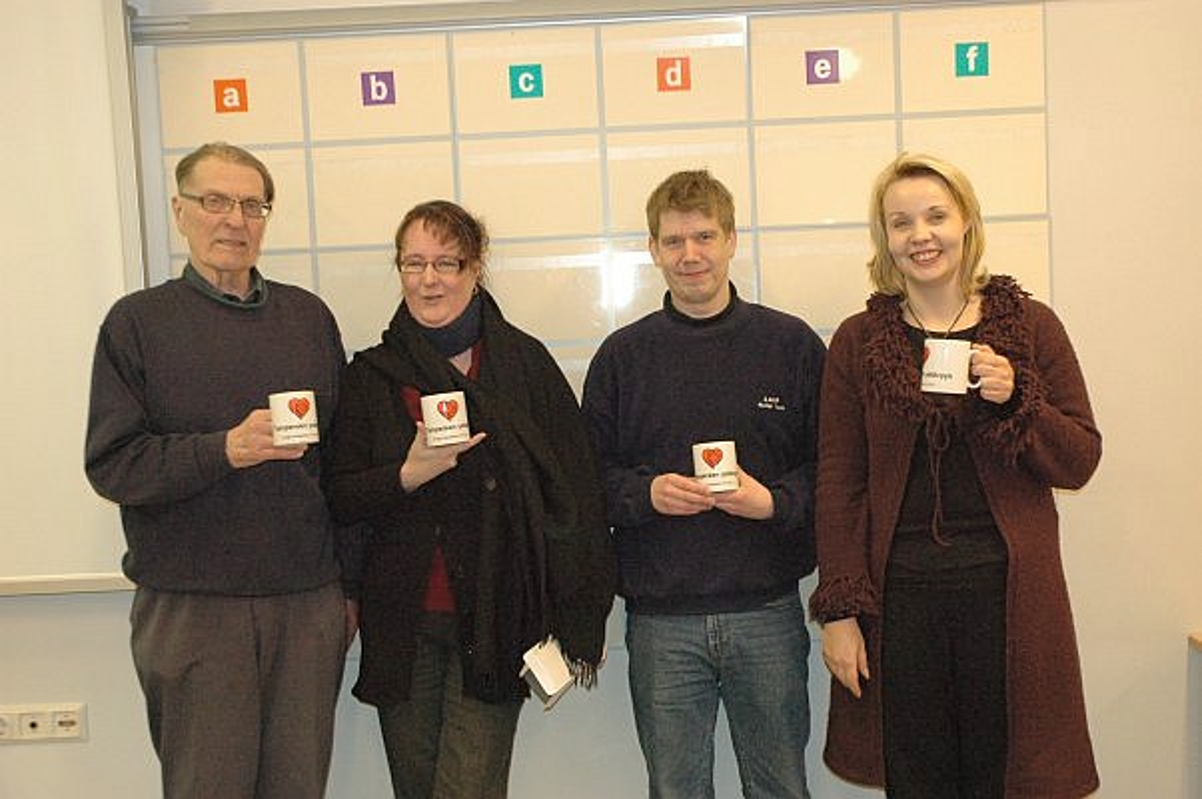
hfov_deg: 45.0
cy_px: 400
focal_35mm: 44
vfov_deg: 30.8
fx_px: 1451
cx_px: 601
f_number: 5
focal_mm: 29
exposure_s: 1/60
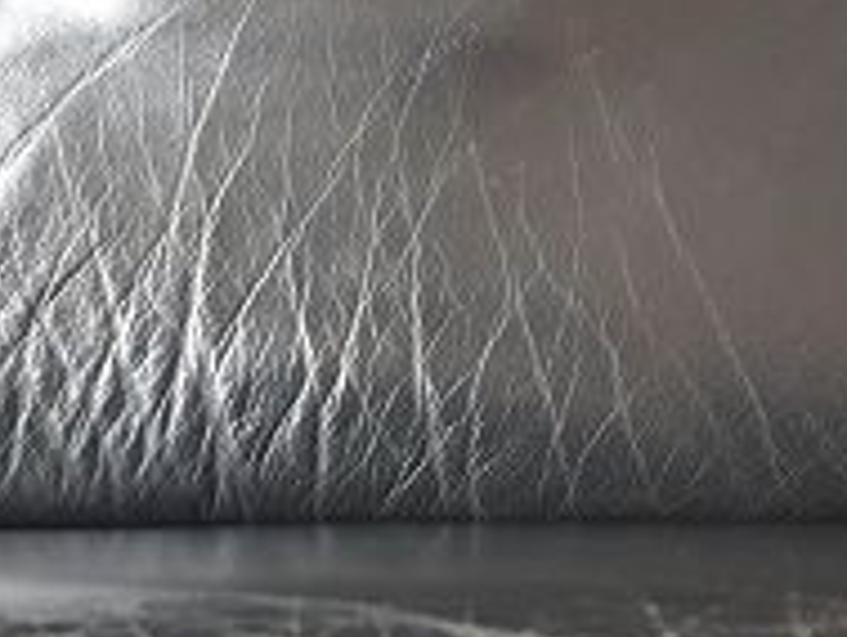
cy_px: 440
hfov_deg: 33.7
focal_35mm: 57
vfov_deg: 25.5
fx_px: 1396
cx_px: 376
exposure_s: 1/17
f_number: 1.9
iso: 250
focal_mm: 3.6
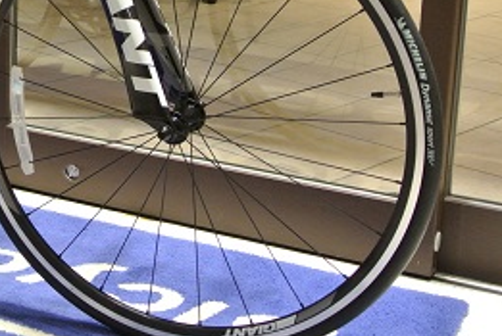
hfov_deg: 22.6
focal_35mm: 85
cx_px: -44
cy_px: -24
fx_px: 1187
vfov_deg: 15.7
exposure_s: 1/60
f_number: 4
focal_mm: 14
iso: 720
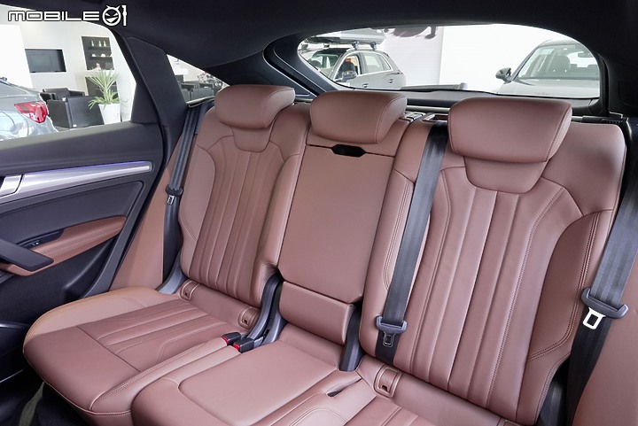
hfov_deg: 73.7
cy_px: 213
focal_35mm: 24
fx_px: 426
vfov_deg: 53.2
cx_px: 319
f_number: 11
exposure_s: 1/30
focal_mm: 24
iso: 4000
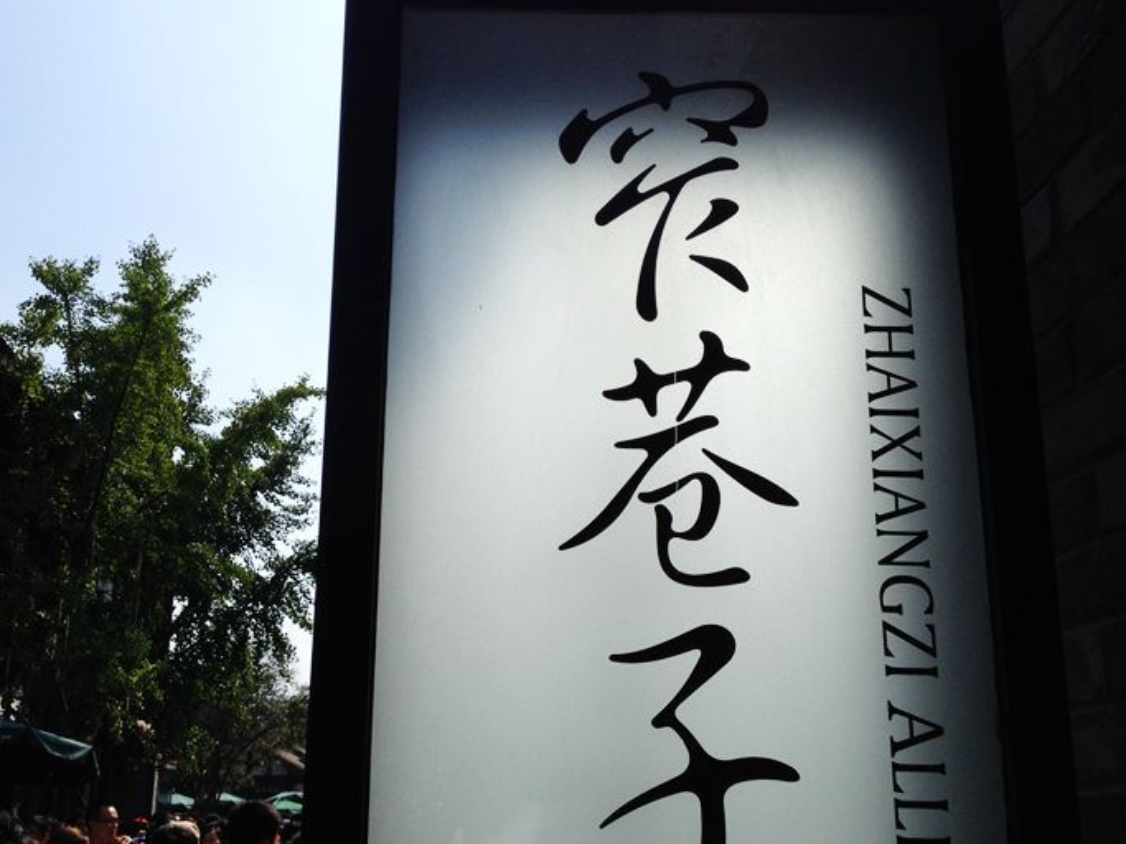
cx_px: 472
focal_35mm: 41
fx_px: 1333
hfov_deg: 45.6
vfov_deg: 35.1
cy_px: 480
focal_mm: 4.28
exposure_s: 1/2513
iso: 50
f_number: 2.4
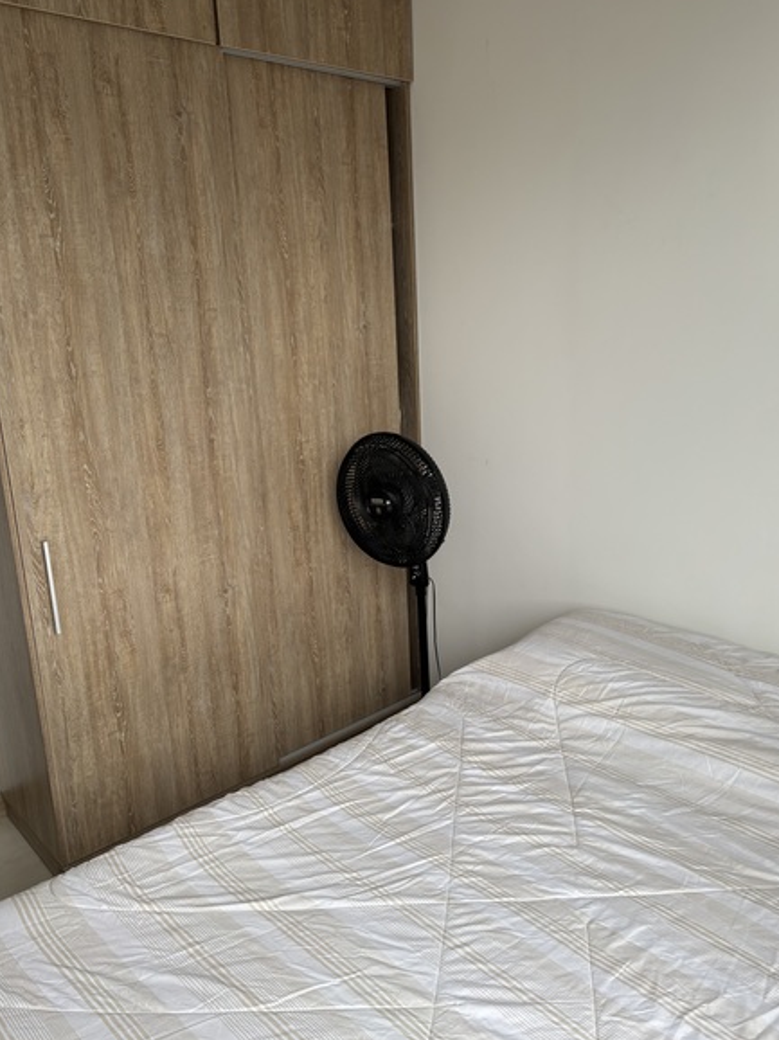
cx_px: 390
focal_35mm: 27
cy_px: 520
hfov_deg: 51.3
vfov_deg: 65.3
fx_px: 811
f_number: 1.6
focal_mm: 5.96
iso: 80
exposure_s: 1/121
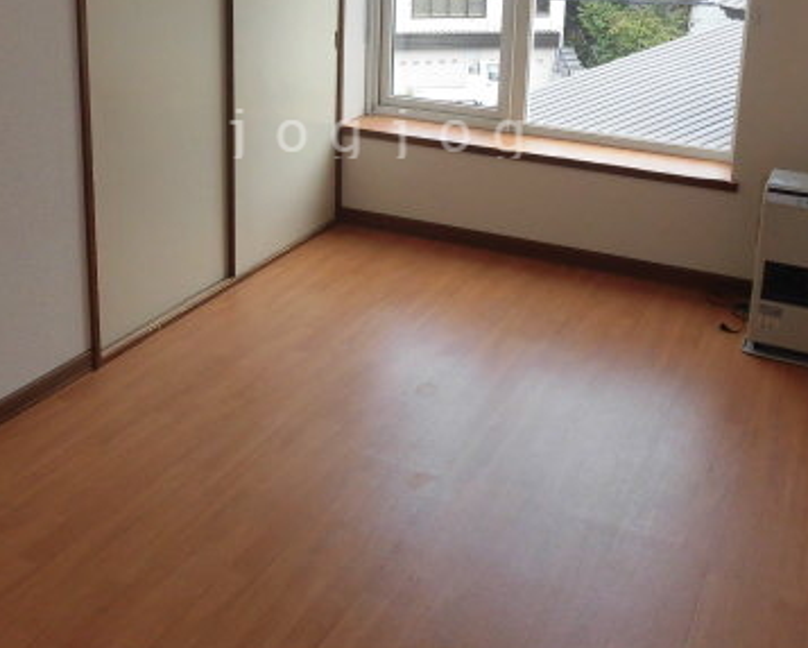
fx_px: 1005
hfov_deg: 43.8
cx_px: 380
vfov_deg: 34.6
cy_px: 131
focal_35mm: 42
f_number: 3.1
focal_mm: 4.3
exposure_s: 1/125
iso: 100
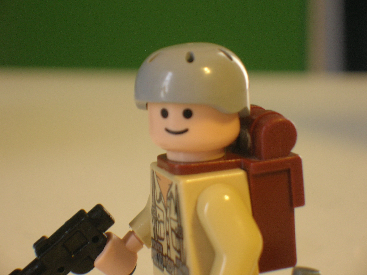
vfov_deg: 14.5
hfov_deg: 19.3
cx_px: 184
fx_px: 1081
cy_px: 138
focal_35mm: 102
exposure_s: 1/3.7
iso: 82
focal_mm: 17.1
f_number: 4.9
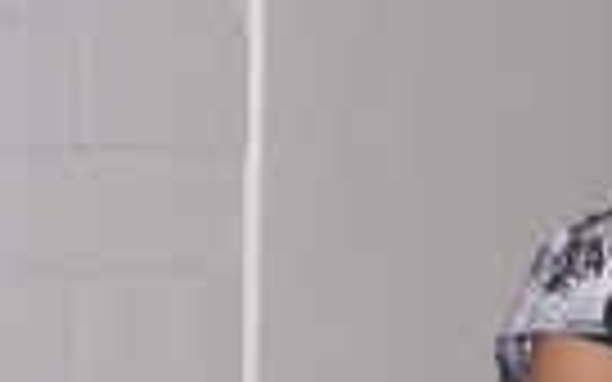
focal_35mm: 270
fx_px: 4503
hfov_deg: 7.4
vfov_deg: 4.9
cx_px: 1341
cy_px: 395
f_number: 5.6
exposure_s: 1/60
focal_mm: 40
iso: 400
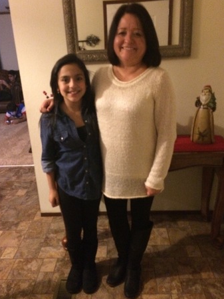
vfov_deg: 58.3
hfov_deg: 45.5
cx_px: 110
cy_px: 144
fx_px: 267
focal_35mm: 31
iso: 640
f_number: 2.2
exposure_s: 1/15
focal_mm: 4.15
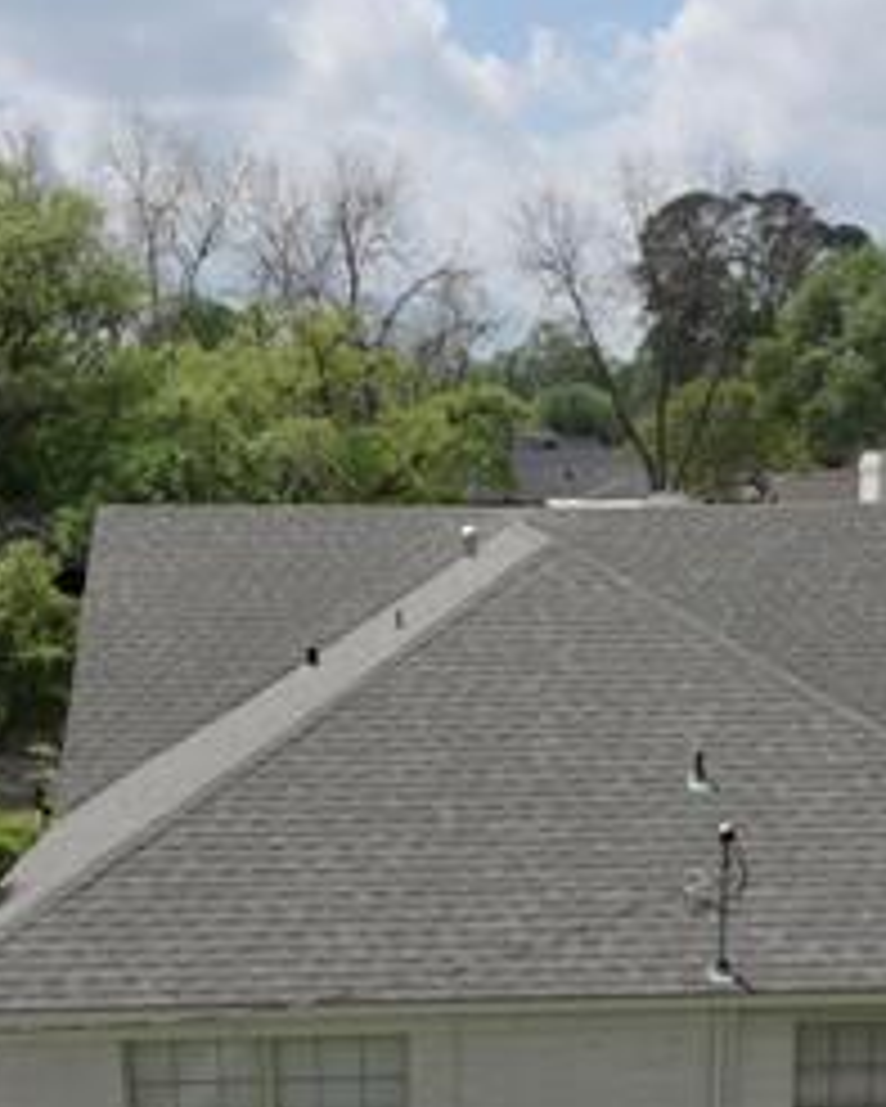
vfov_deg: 29.7
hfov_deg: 24.9
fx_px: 1998
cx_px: 540
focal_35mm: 61
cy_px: 994
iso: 250
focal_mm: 8.67
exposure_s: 1/8000
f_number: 1.8
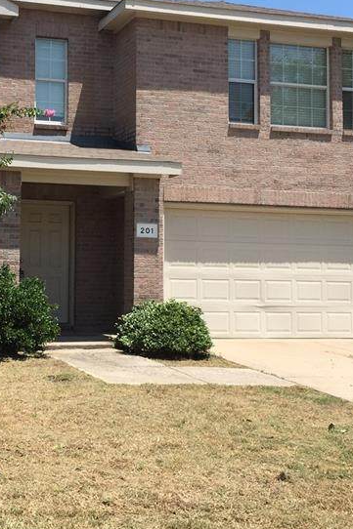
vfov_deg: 34.9
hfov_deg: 23.4
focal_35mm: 57
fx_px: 839
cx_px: 69
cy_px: 195
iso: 32
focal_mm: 4.15
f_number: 2.2
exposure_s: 1/1721
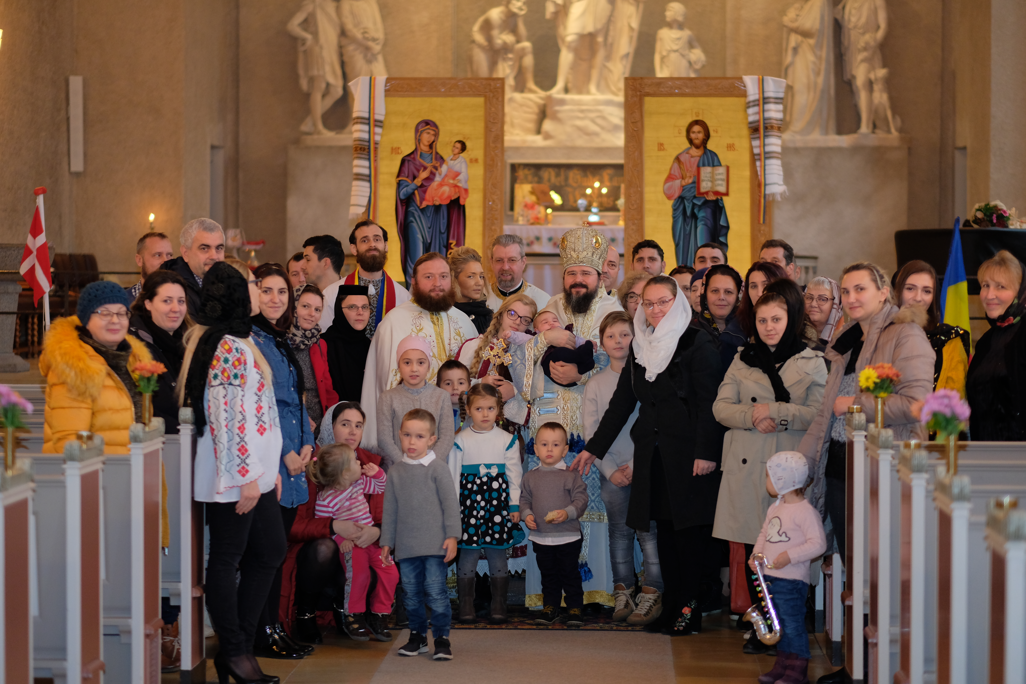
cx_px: 513
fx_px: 2394
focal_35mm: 84
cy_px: 342
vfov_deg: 16.3
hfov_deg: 24.2
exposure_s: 1/125
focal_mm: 56
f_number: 1.4
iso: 800
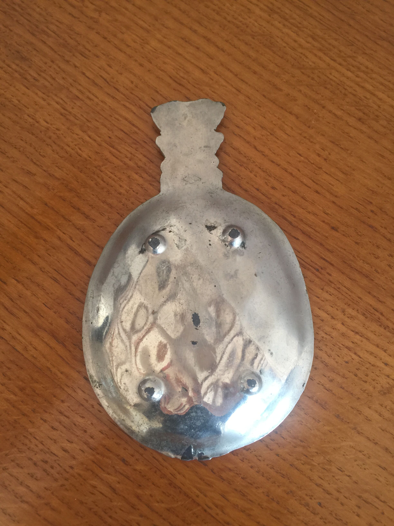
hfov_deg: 48.2
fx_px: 440
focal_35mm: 29
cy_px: 263
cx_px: 197
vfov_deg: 61.7
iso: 40
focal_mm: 4.15
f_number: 2.2
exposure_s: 1/33
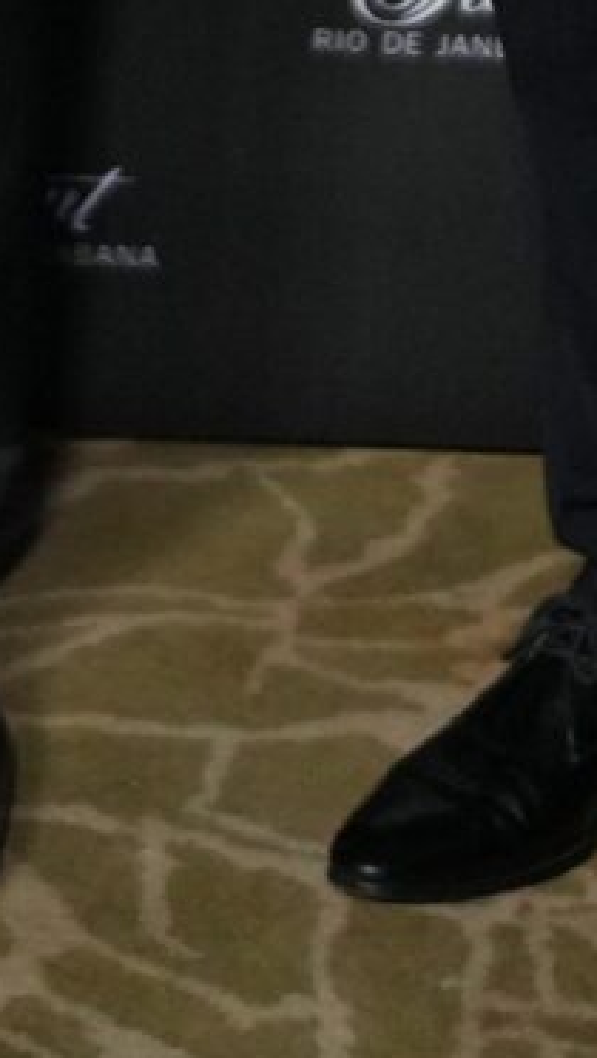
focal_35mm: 252
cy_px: -1361
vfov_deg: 8.0
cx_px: -381
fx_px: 7073
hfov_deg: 4.8
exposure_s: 1/1600
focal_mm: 35
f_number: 1.2
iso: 2500
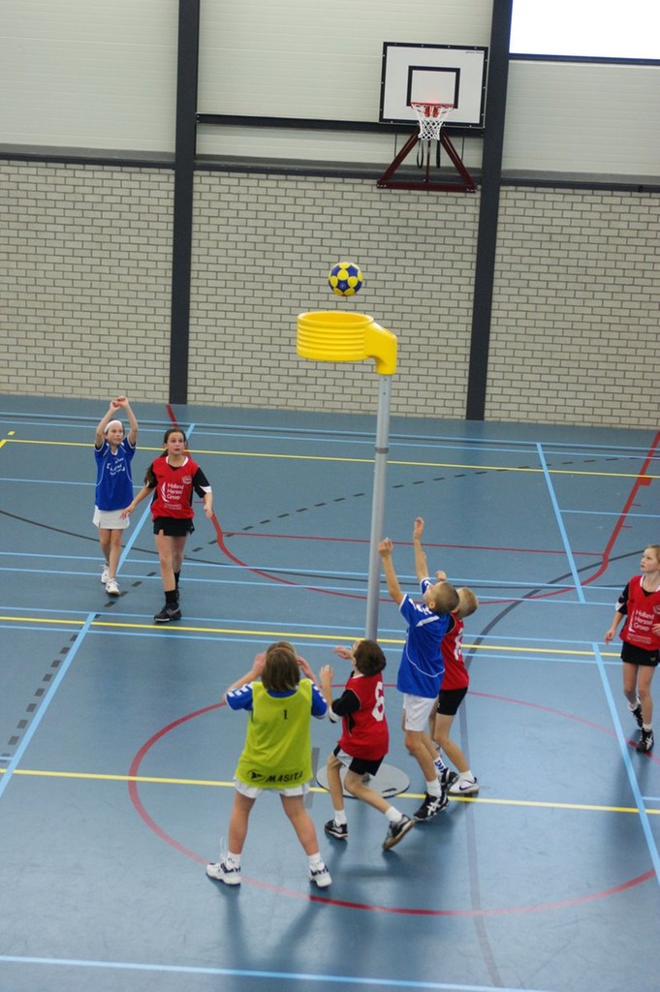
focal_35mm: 68
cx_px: 330
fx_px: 1859
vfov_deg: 29.9
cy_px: 496
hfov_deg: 20.1
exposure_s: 1/200
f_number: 3.2
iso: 800
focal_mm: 45
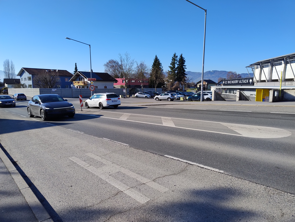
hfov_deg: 71.5
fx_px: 205
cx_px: 148
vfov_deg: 56.9
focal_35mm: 24
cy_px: 111
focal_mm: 5.56
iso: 100
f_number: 1.8
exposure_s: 1/1173
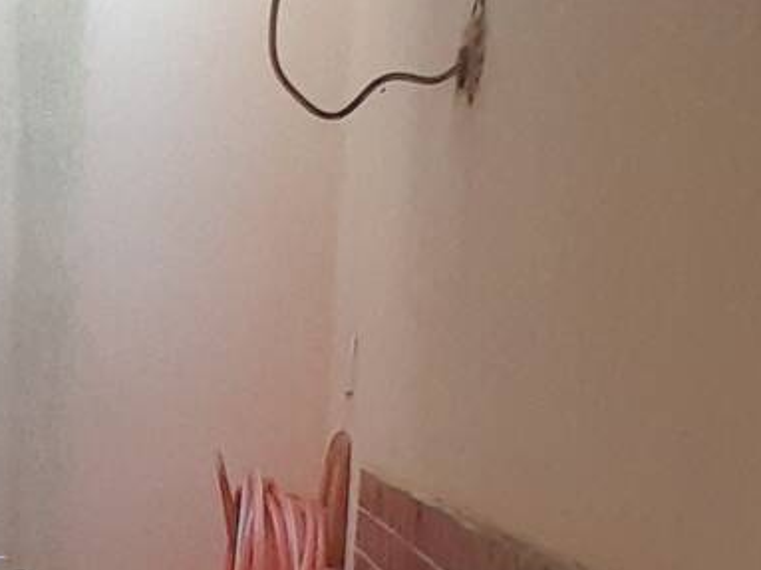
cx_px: -250
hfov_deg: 25.6
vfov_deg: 22.2
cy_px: 546
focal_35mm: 64
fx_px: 1407
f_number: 2.2
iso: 125
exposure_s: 1/40
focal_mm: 1.46
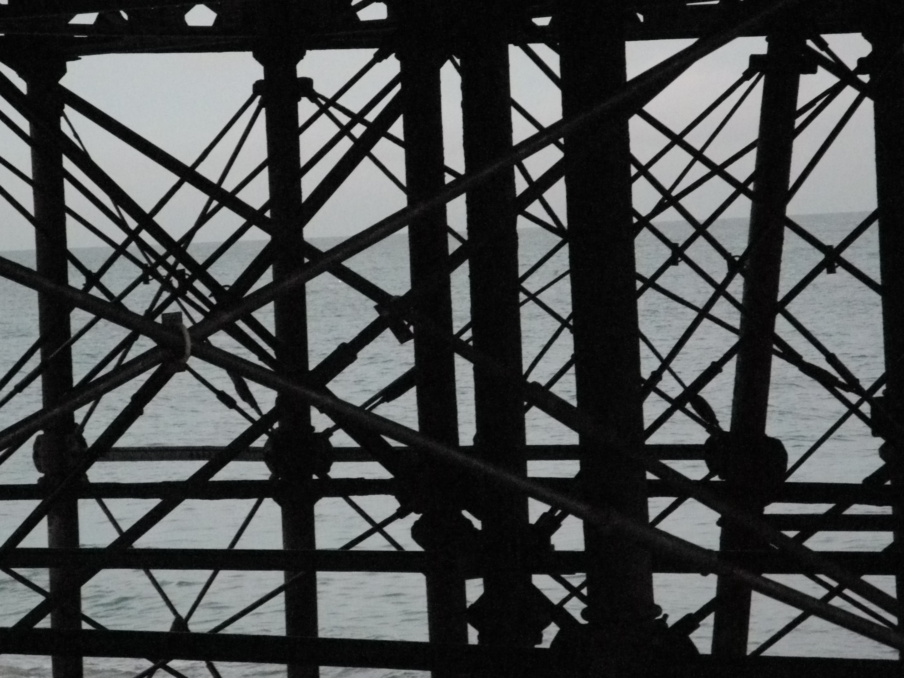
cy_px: 339
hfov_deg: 11.4
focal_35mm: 173
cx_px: 452
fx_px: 4518
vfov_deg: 8.6
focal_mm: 37
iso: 3200
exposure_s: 1/50
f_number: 5.6
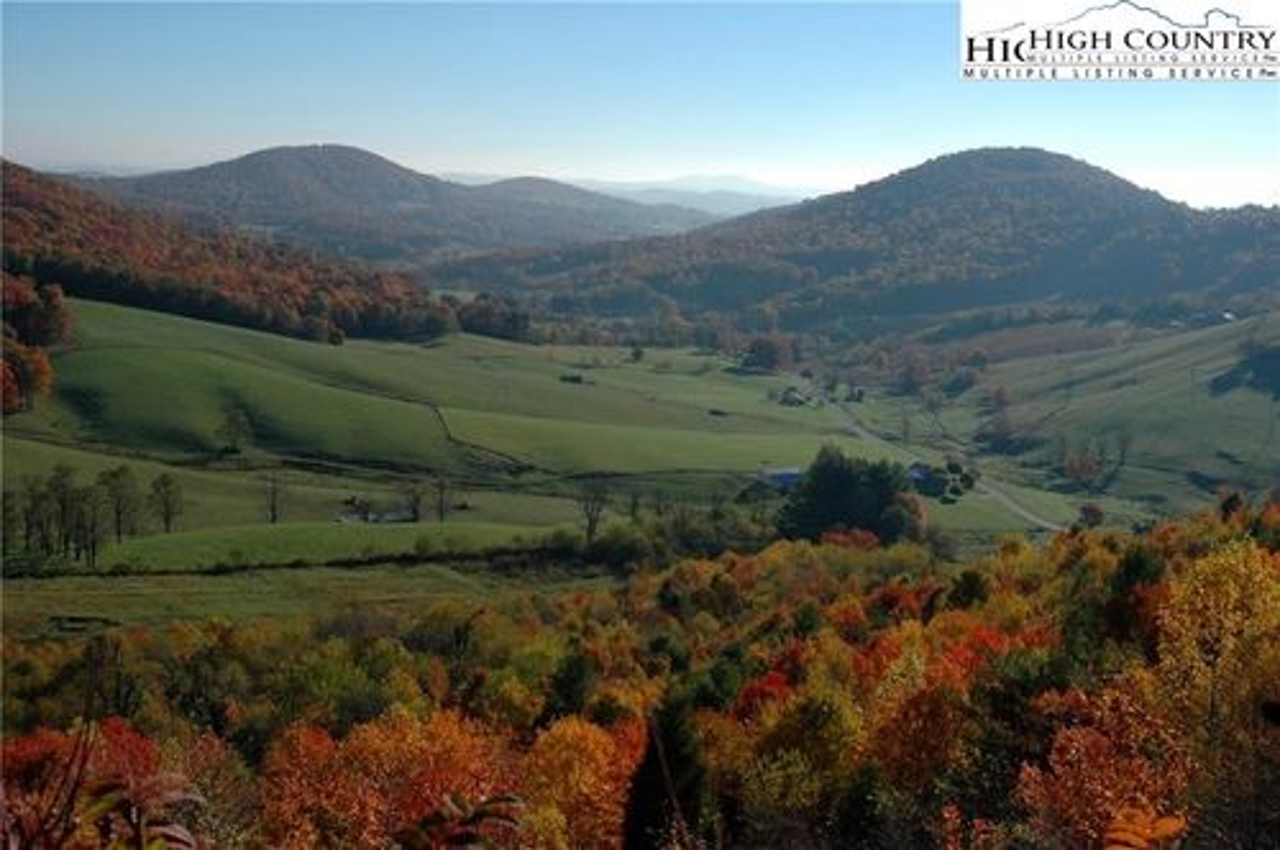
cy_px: 425
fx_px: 1491
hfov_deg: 46.5
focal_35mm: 42
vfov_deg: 31.8
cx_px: 640
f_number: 8
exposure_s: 1/1000
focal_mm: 28
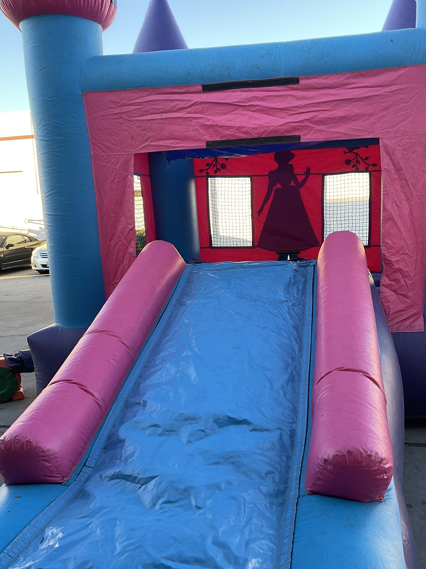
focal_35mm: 33
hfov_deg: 42.9
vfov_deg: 55.3
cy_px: 304
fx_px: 541
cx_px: 241
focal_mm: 3
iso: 32
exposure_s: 1/122
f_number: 1.8
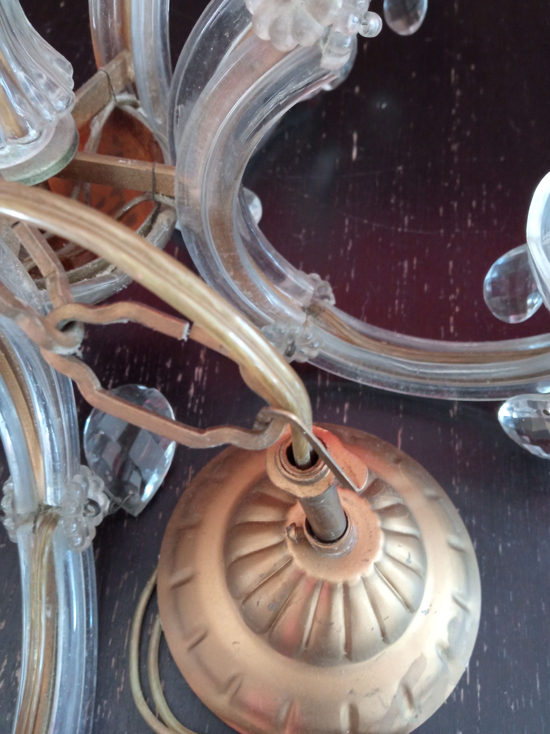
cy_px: 367
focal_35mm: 27
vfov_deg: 65.3
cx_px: 275
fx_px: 572
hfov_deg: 51.4
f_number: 2.2
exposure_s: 1/20
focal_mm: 3.79
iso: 930
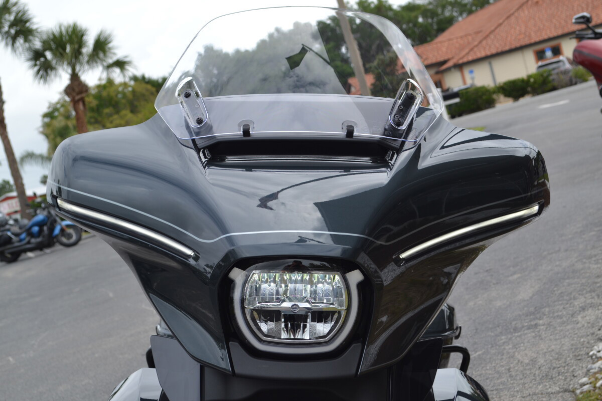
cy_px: 200
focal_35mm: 68
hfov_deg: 29.9
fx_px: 1129
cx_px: 301
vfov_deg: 20.2
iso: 100
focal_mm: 45
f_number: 8
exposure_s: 1/250
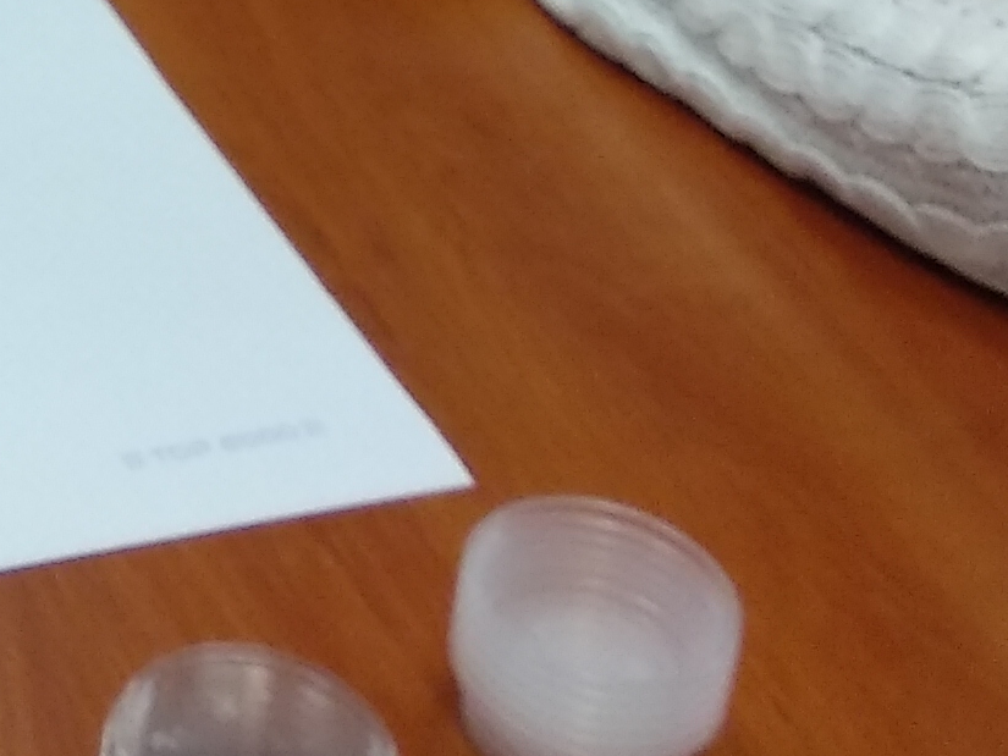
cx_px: -585
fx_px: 3670
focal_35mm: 126
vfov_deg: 11.0
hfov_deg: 14.4
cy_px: -600
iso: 320
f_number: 2.2
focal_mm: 3.81
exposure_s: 1/50
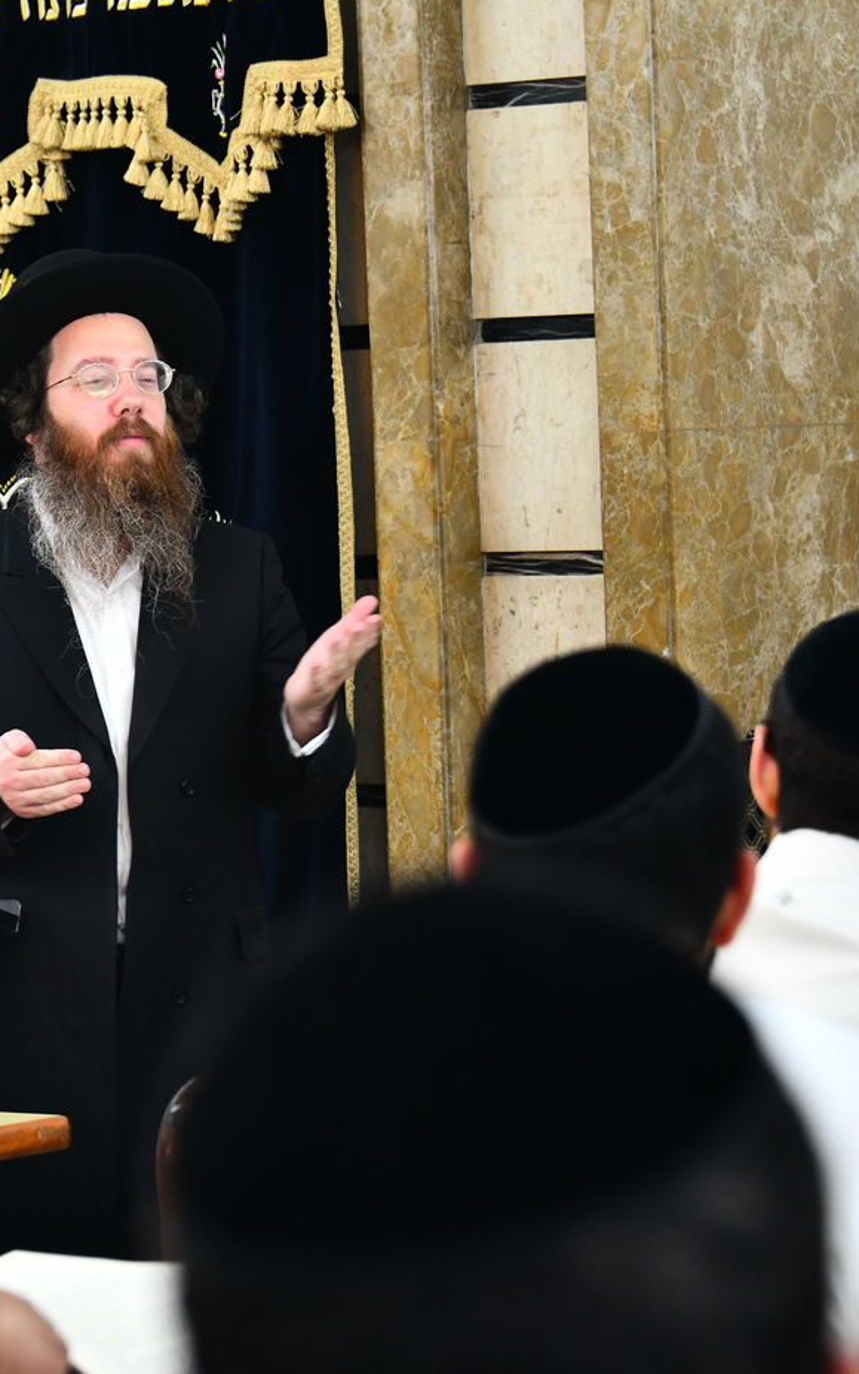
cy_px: 683
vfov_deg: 13.6
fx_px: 5767
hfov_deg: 8.5
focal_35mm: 154
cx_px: 93
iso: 1250
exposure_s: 1/200
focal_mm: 100
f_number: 5.6
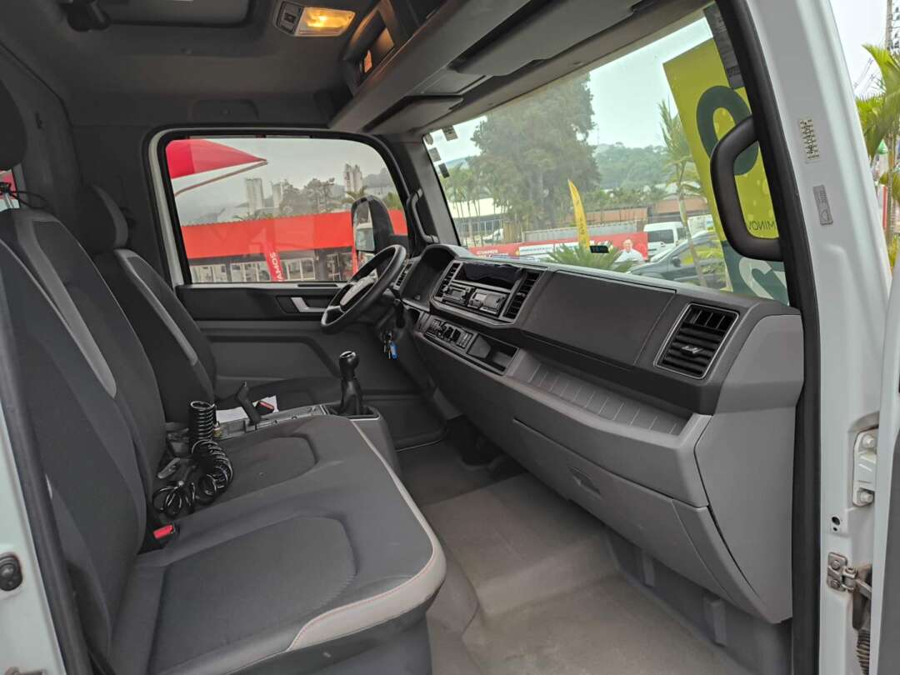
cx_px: 450
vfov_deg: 56.8
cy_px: 338
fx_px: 624
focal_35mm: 24
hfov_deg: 71.6
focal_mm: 5.56
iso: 289
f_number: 1.8
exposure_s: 1/120
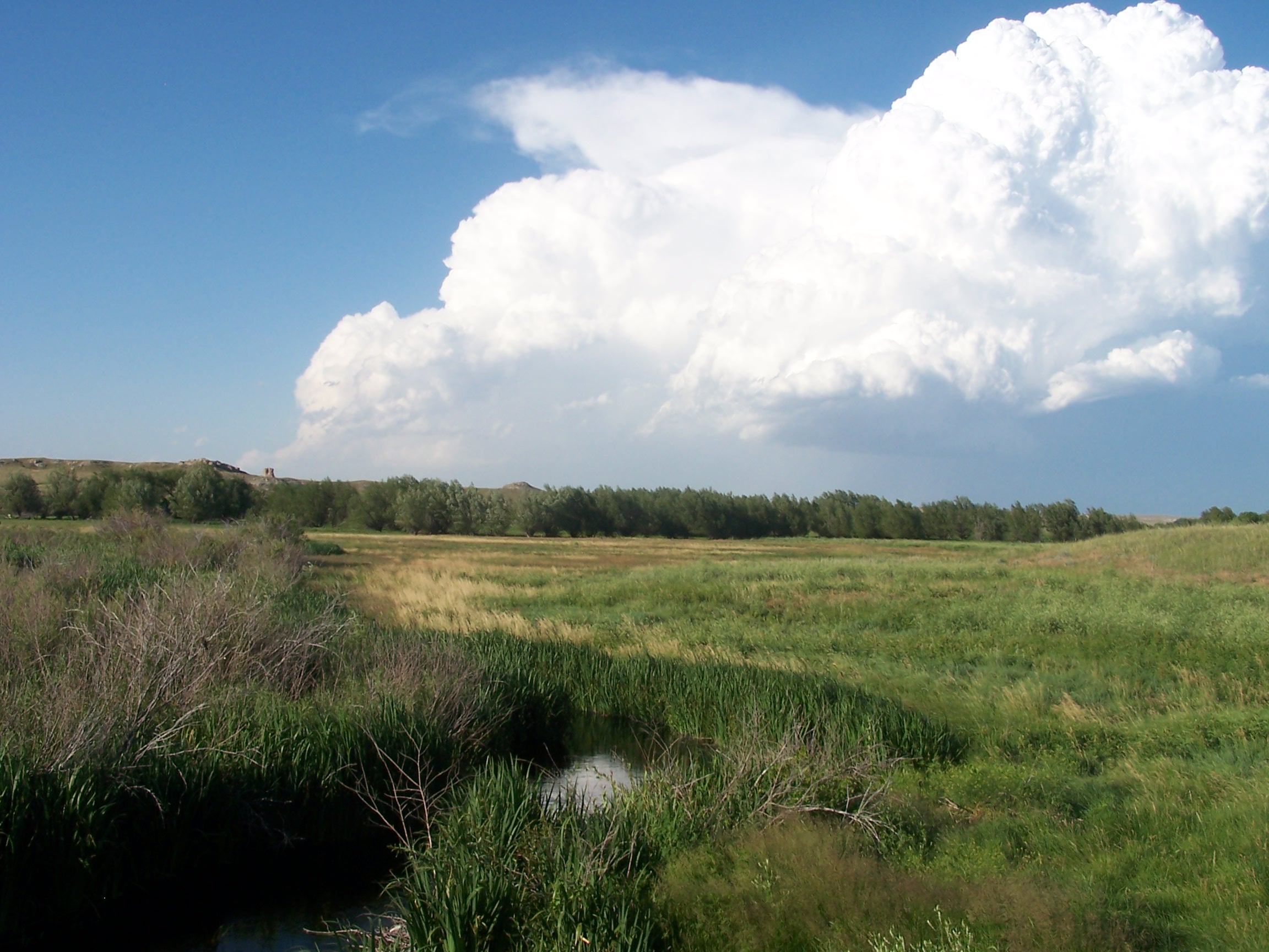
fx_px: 1466
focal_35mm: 40
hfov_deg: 46.8
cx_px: 634
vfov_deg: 36.0
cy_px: 476
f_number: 5.6
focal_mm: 6.7
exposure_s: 1/500
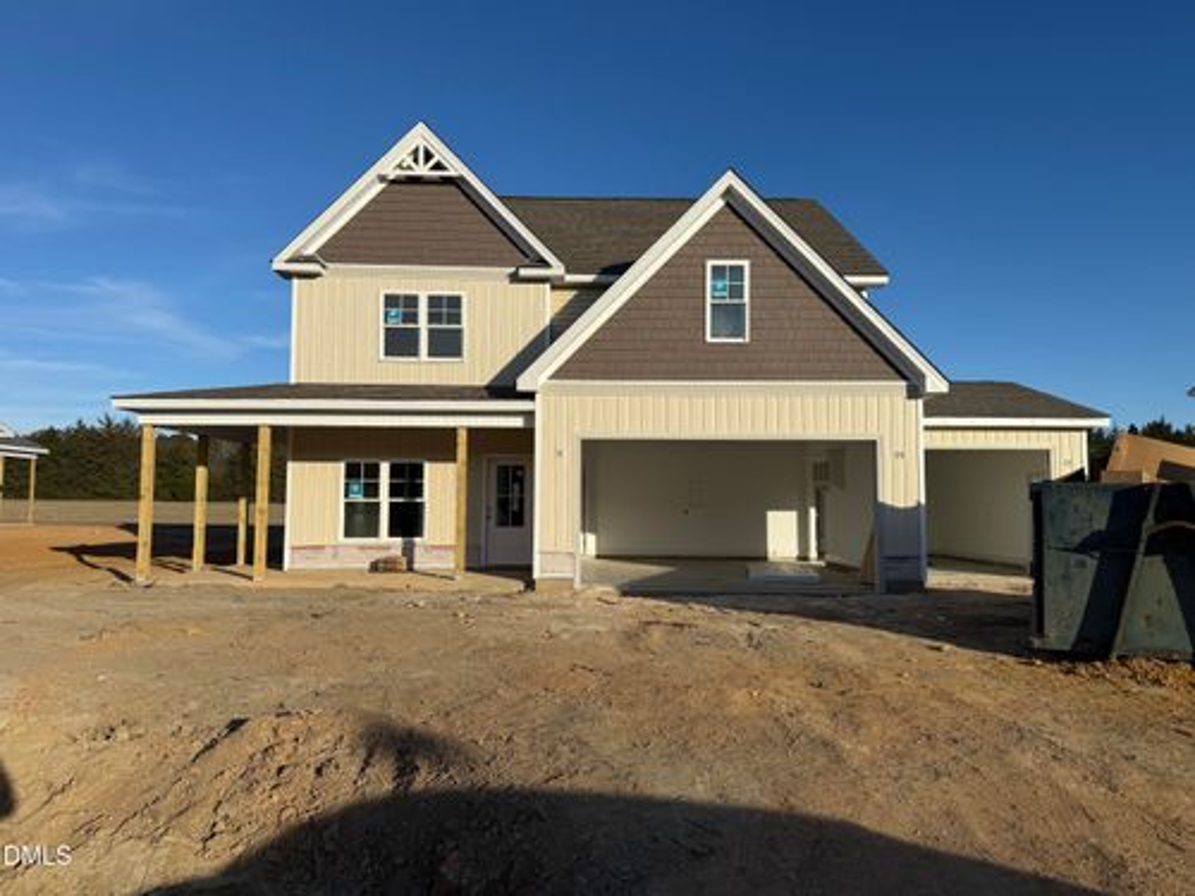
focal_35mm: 24
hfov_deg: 71.6
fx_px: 829
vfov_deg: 56.8
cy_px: 448
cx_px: 598
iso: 80
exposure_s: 1/5714
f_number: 1.78
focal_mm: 6.76
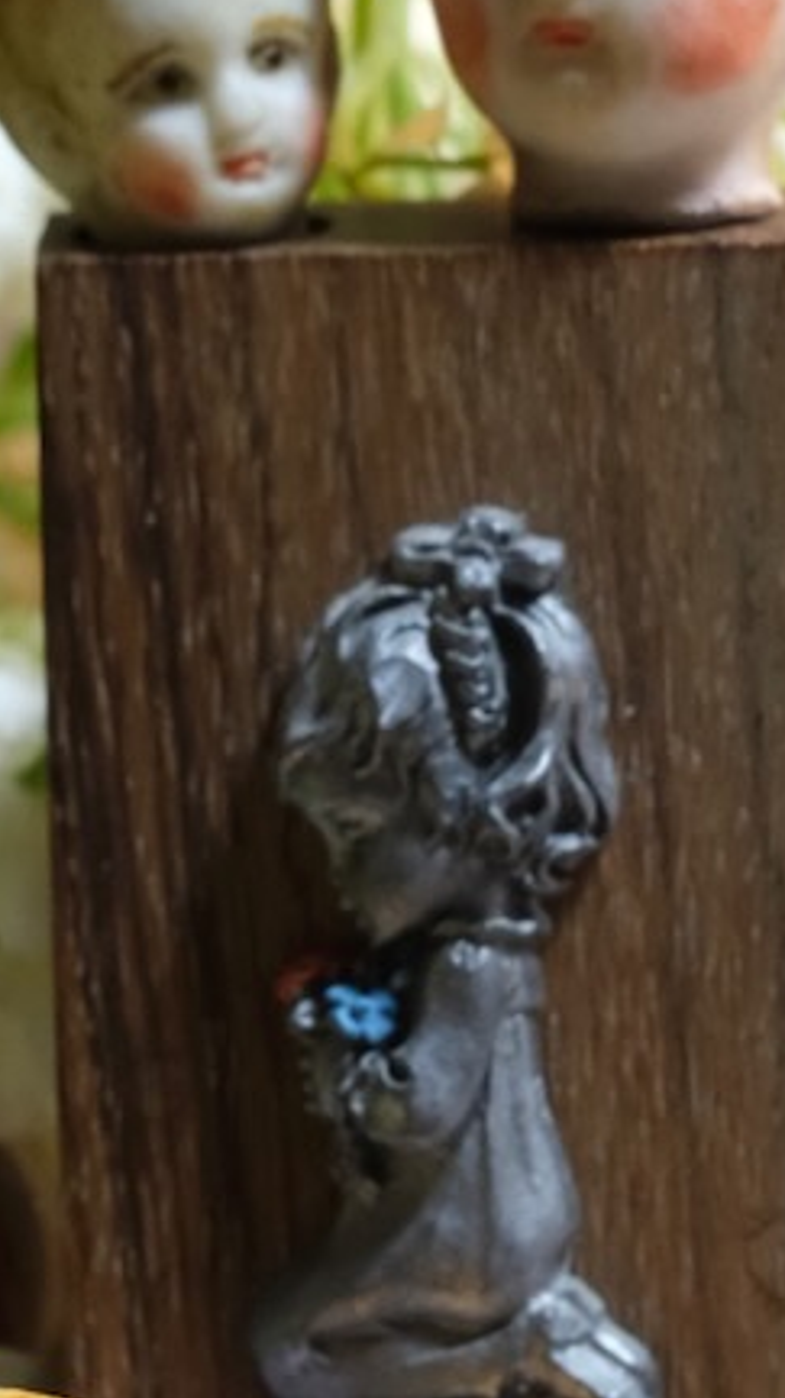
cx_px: 29
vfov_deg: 7.7
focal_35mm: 279
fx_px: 10342
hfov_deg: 4.3
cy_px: 523
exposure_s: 1/42
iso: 3200
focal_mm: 60
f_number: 8
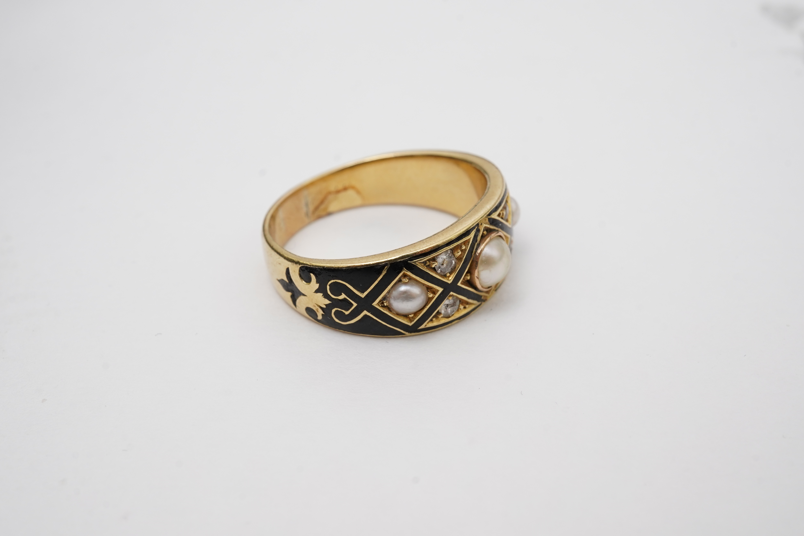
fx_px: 1005
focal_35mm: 45
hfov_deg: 43.6
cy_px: 268
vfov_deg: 29.9
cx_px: 402
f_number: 22
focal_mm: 30
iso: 500
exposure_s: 1/125
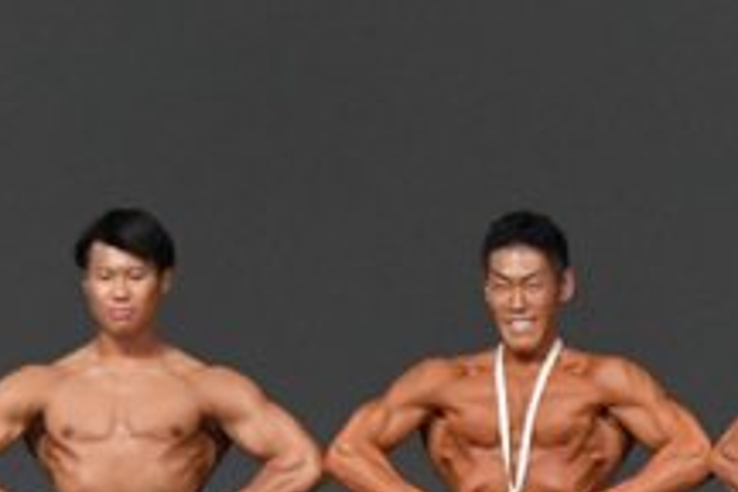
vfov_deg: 1.9
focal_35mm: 726
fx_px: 14882
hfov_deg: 2.8
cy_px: 601
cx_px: 688
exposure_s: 1/400
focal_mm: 135
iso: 5000
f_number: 5.6
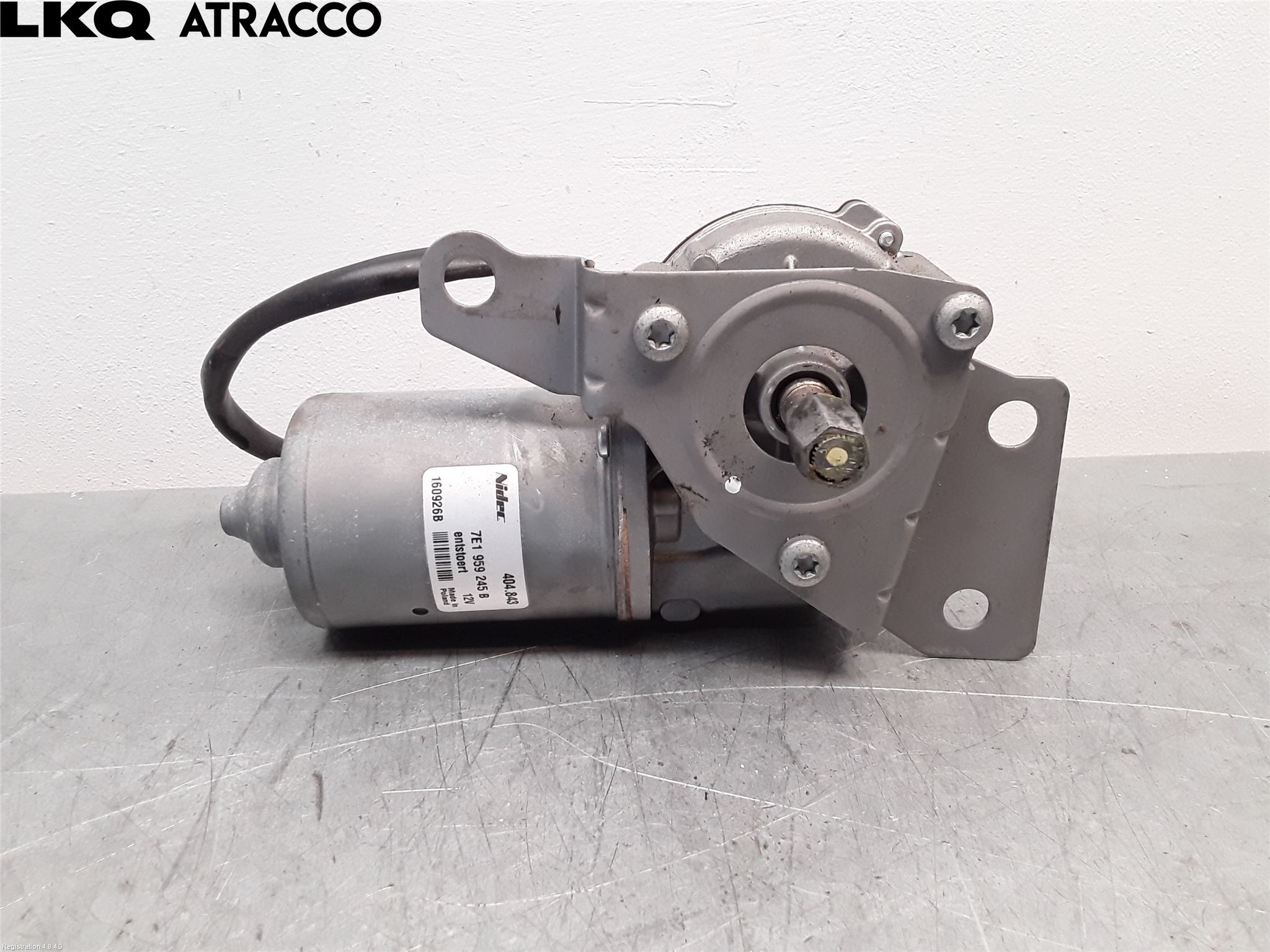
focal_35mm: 28
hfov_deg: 63.4
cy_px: 476
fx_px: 1027
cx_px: 635
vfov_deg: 49.7
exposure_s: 1/100
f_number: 1.9
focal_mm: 2.91
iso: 100
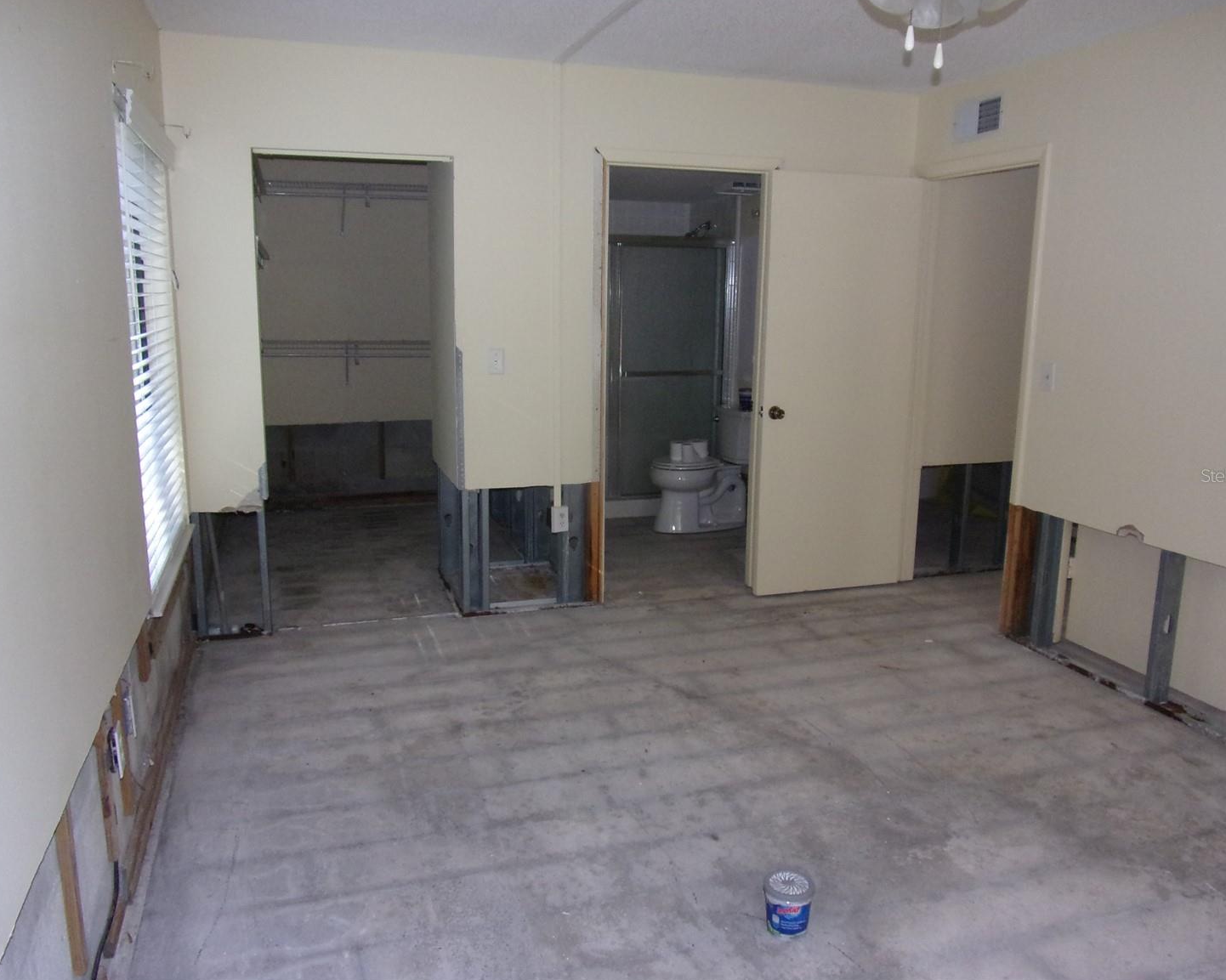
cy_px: 475
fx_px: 943
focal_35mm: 26
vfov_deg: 54.9
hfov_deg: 66.0
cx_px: 601
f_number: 3.3
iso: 200
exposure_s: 1/34
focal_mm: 4.3
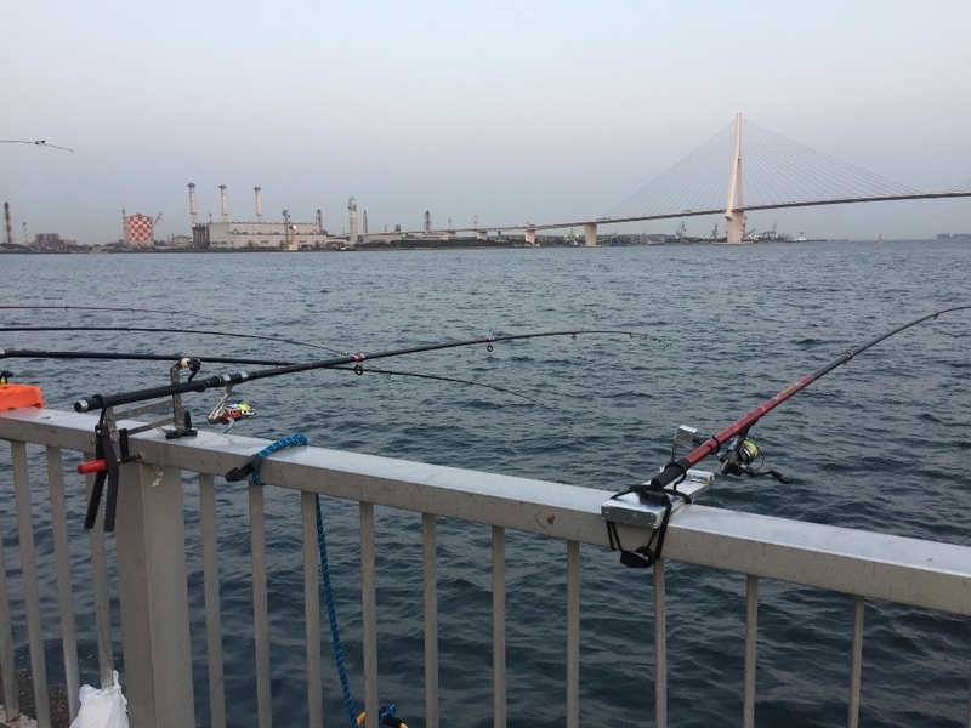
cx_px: 486
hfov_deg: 61.7
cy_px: 364
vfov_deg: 48.2
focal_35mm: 29
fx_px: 813
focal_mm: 4.15
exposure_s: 1/120
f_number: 2.2
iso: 40
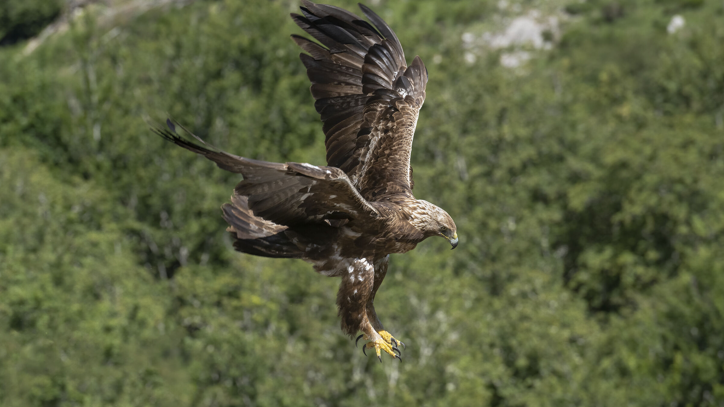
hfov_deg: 10.3
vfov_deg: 5.8
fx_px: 4032
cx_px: 362
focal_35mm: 210
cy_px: 218
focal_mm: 200
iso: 800
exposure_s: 1/1250
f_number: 8
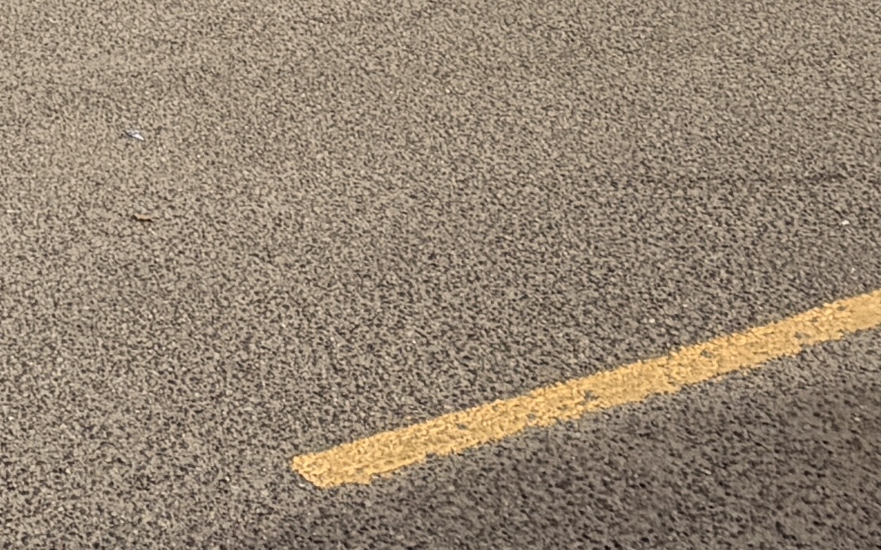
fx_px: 1801
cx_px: -236
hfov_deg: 24.3
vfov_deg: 14.1
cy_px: -612
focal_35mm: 75
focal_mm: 2.22
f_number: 2.2
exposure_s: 1/942
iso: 20
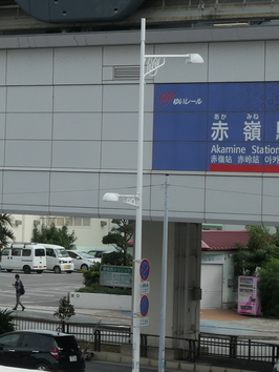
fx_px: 1642
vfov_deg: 12.8
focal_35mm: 153
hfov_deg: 9.6
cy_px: 76
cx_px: -33
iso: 200
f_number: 5.6
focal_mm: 17.1
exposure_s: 1/800
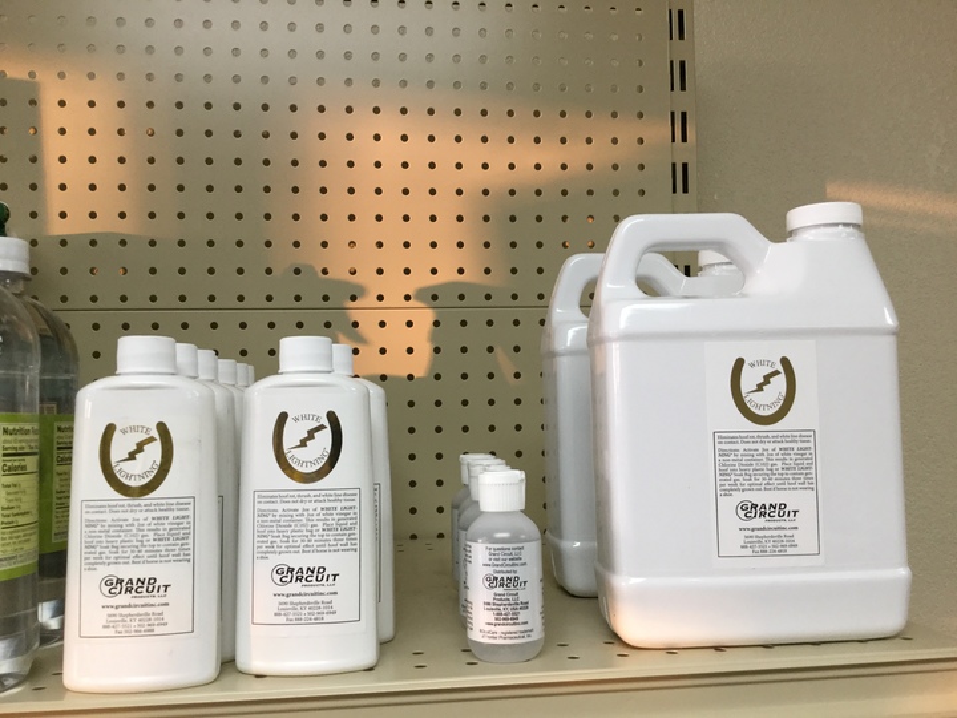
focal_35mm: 31
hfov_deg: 58.4
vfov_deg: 45.4
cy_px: 359
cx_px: 478
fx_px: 857
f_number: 2.4
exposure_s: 1/30
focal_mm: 3.3
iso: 64
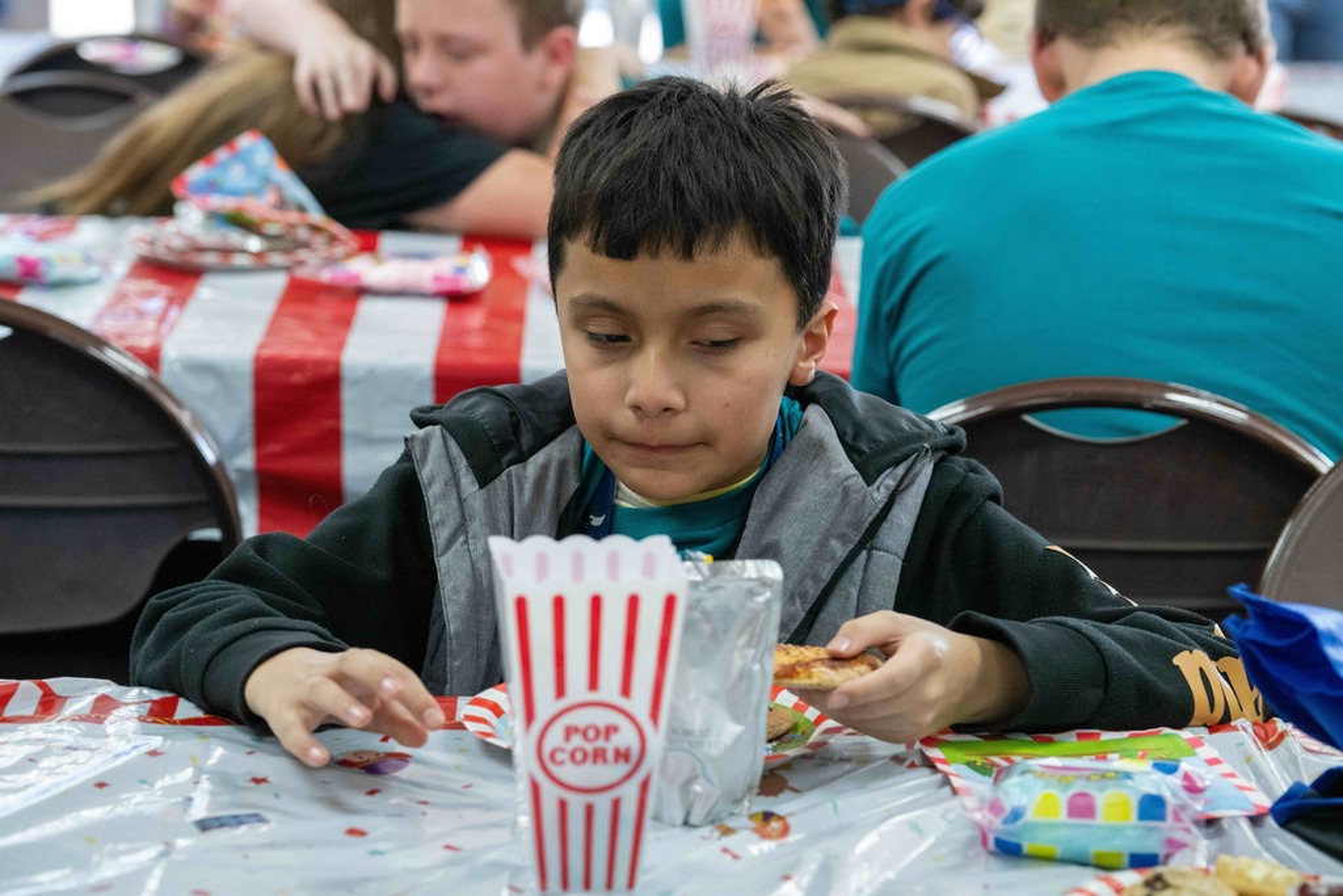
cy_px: 448
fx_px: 4216
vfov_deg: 12.1
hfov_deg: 18.1
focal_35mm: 113
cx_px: 672
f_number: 5.6
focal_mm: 113
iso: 8000
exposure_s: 1/160
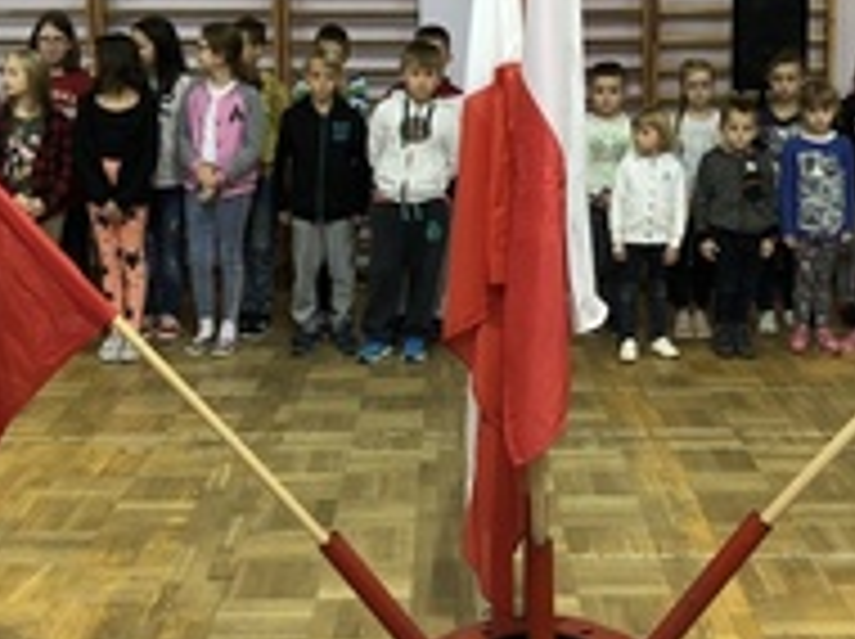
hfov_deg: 32.7
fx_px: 1455
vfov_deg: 24.7
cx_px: 495
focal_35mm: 59
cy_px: 220
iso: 40
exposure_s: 1/17
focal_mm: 3.99
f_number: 1.8
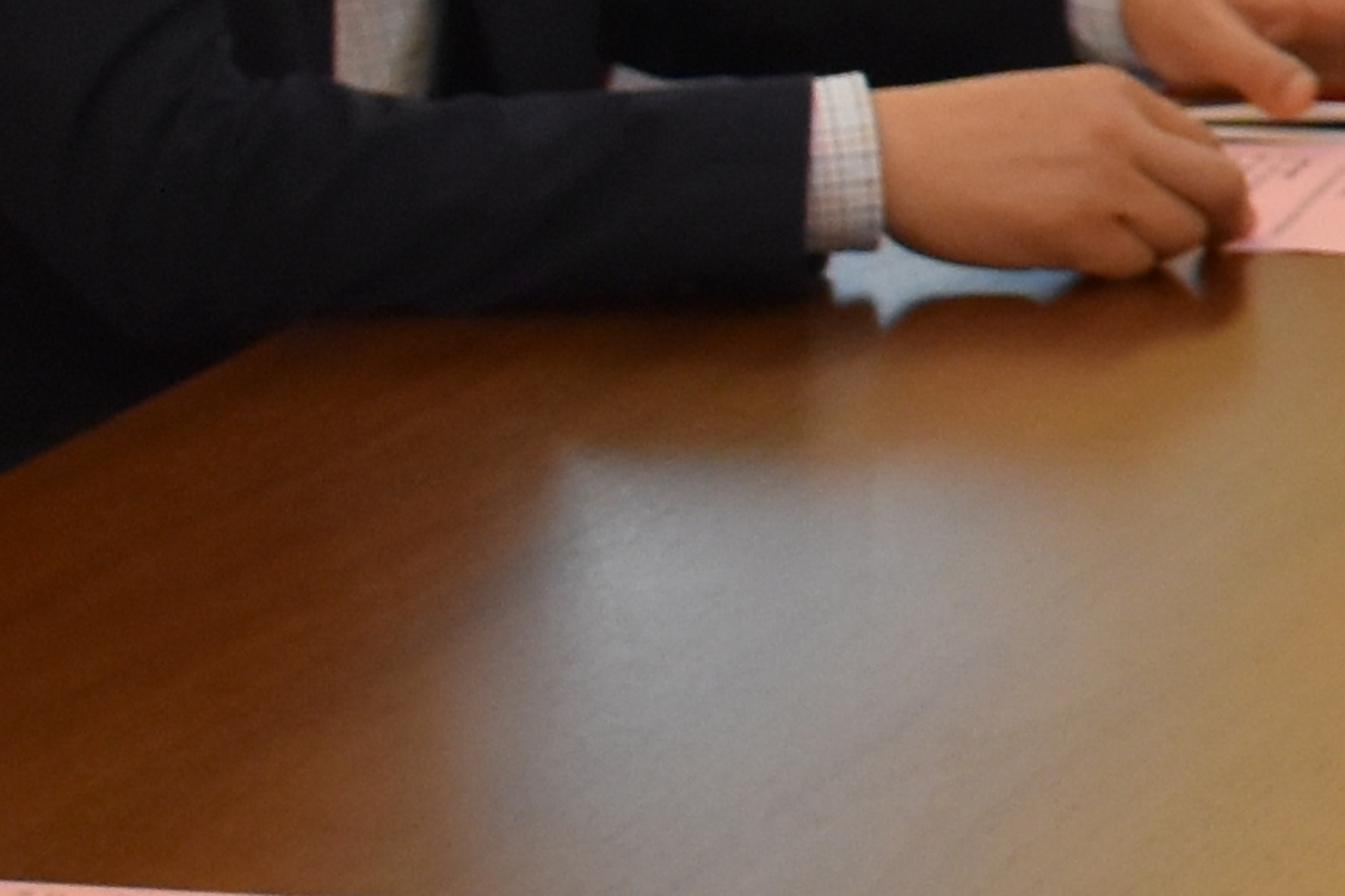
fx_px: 8869
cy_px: -290
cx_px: 3396
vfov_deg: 5.7
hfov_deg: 7.9
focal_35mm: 237
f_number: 3.8
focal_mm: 23
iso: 800
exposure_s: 1/60
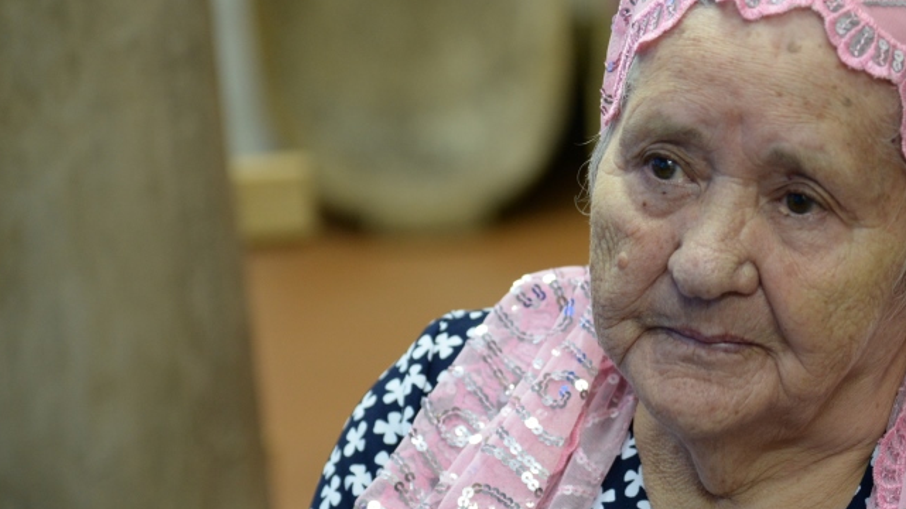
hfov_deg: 10.7
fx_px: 4827
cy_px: 341
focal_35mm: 201
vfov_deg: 6.0
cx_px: 711
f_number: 4
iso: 1250
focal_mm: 120
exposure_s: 1/50
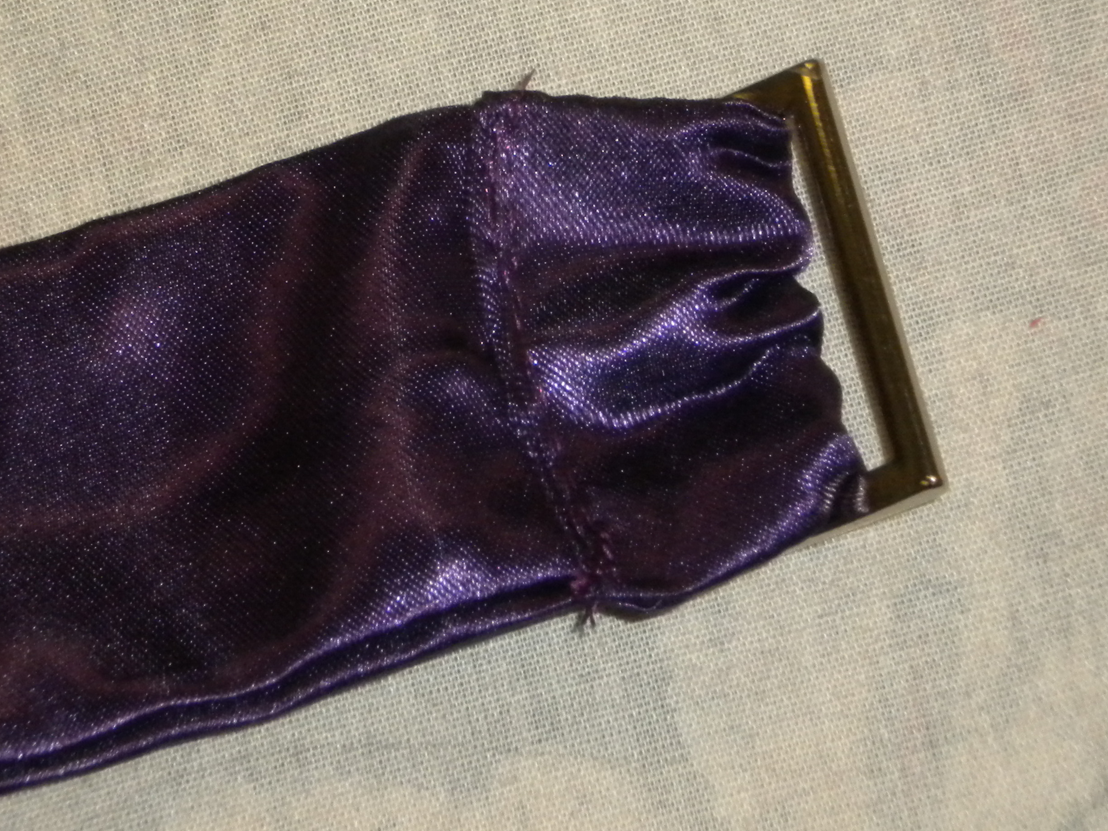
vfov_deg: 9.4
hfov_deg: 12.6
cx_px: 537
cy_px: 318
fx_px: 5025
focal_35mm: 157
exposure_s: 1/60
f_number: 8.5
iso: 400
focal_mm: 18.9
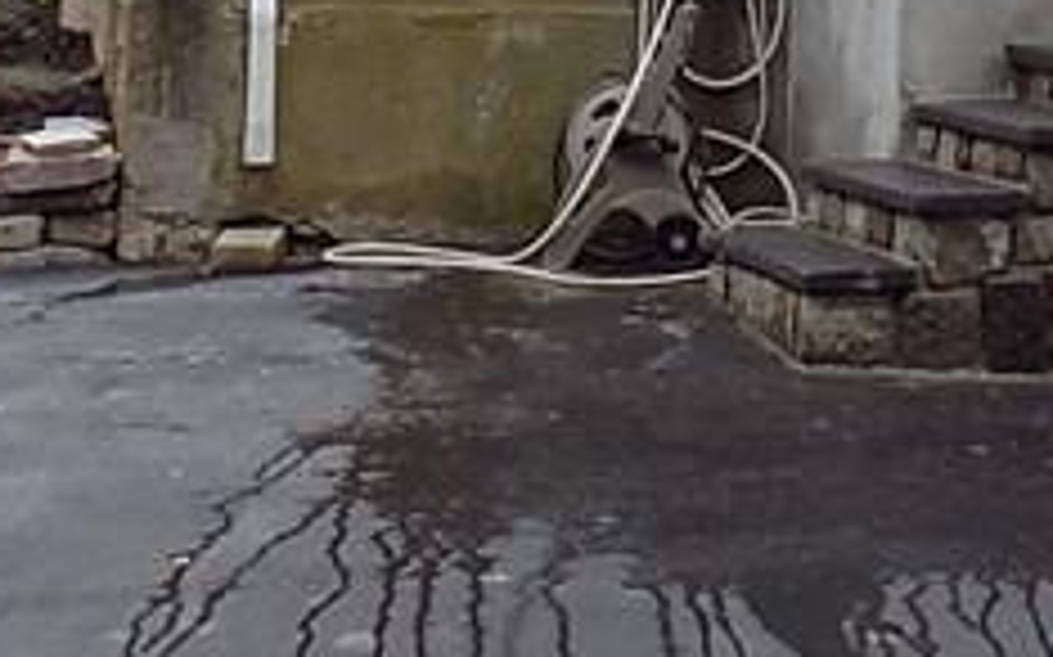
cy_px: -711
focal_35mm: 139
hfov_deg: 14.6
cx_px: 1233
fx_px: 3987
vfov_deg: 8.8
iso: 80
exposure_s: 1/500
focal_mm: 5.3
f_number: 3.3
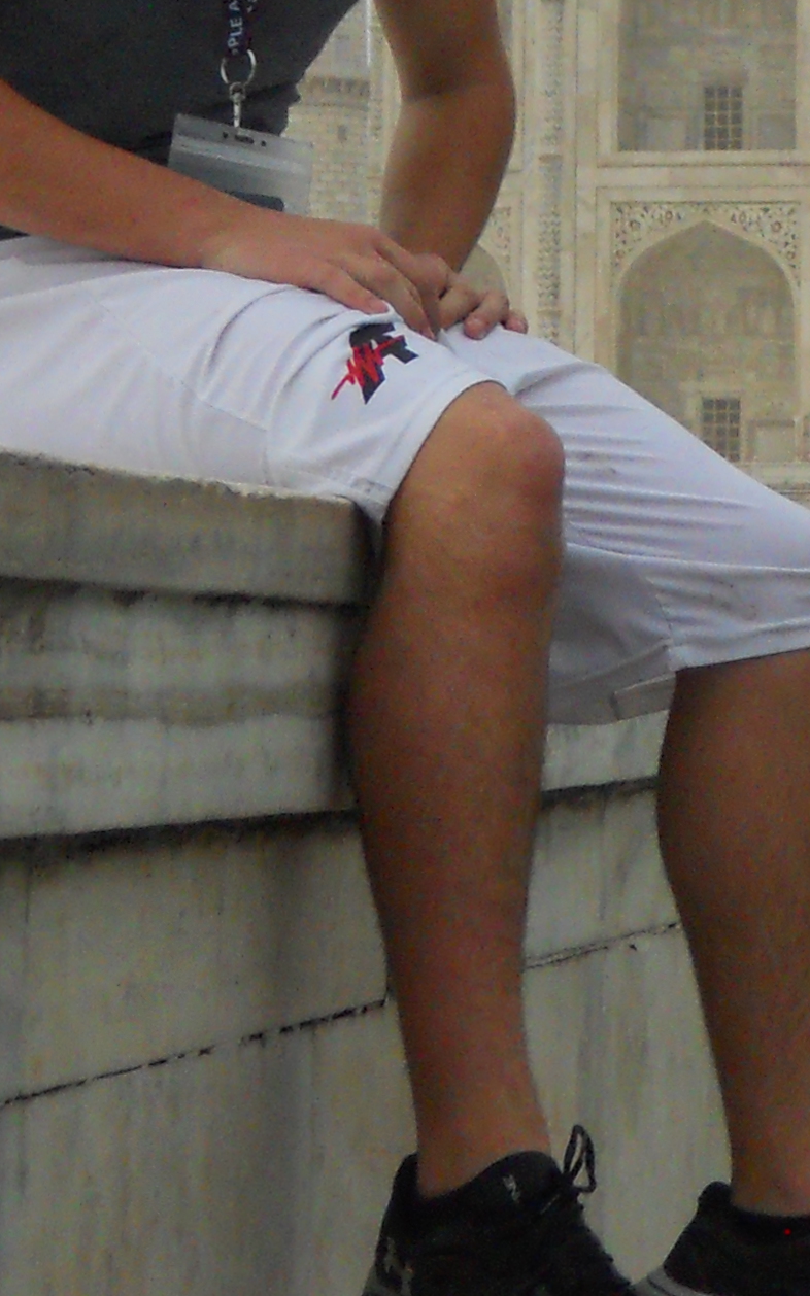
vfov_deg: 13.4
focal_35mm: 155
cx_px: 1286
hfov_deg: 8.2
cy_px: 106
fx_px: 5476
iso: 320
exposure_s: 1/250
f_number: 3.4
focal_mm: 8.3
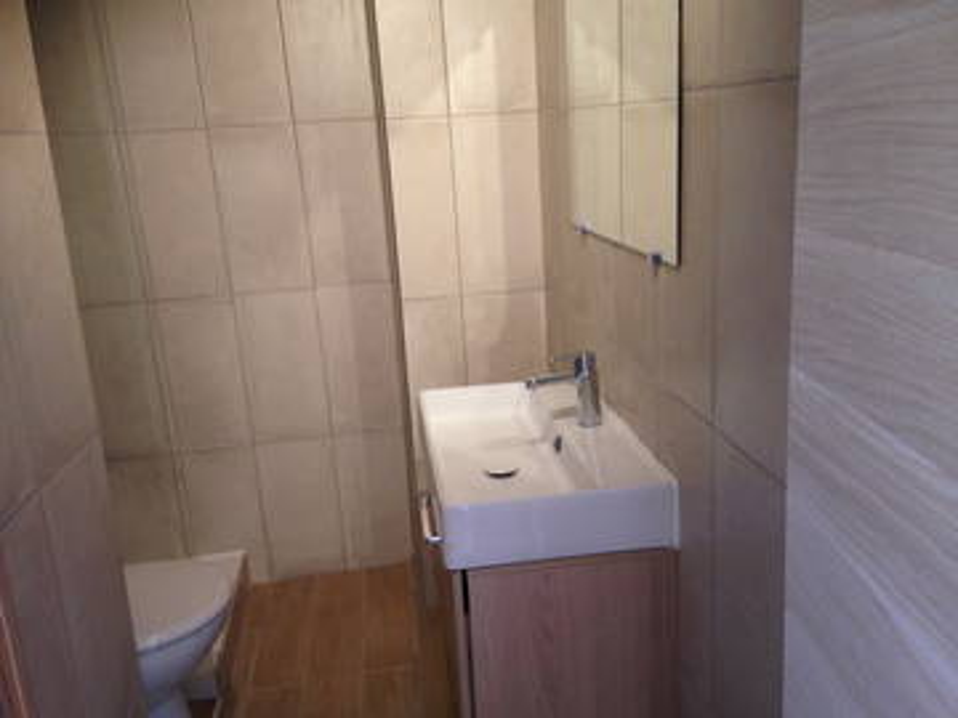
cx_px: 479
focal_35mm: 33
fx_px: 913
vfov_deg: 42.9
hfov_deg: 55.4
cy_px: 359
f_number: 2.4
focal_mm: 4.12
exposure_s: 1/20
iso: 80
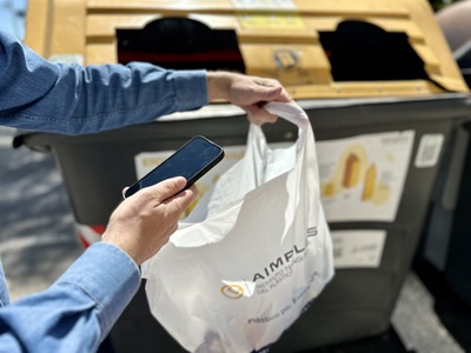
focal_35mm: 24
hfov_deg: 71.6
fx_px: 327
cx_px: 236
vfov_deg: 56.8
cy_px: 176
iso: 80
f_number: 1.78
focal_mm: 6.86
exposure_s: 1/6211
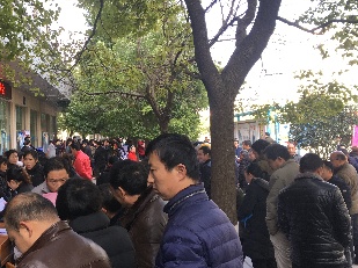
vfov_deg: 30.8
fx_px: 486
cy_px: 125
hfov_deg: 39.1
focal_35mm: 47
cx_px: 78
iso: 32
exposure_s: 1/100
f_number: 2.2
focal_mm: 4.15
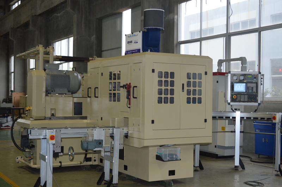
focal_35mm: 54
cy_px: 94
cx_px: 141
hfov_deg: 36.9
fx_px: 423
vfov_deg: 25.0
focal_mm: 36
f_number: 5
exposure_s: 1/60
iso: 720
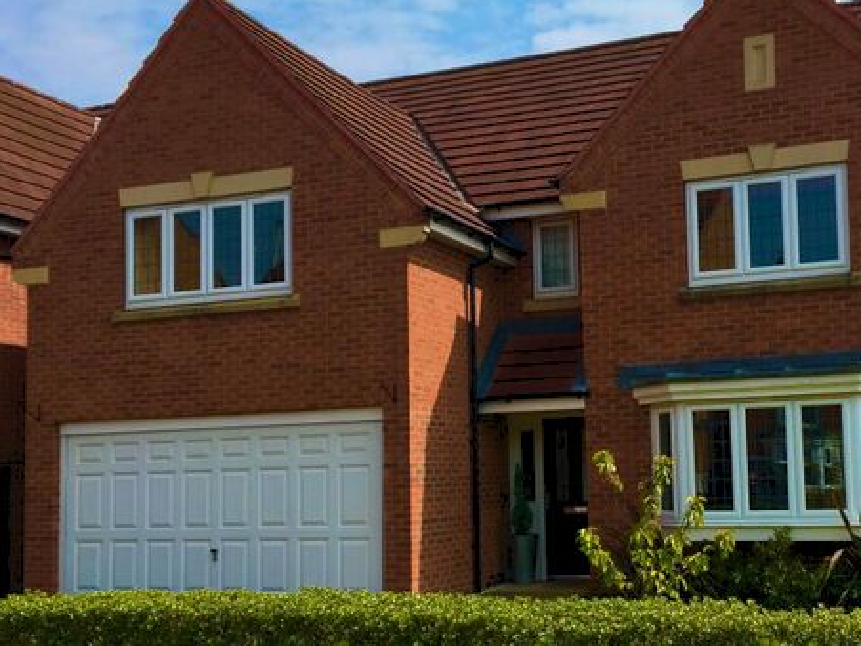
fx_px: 1119
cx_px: 540
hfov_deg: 41.8
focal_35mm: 45
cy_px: 385
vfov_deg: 32.1
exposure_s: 1/1972
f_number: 2.2
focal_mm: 4.15
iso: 25
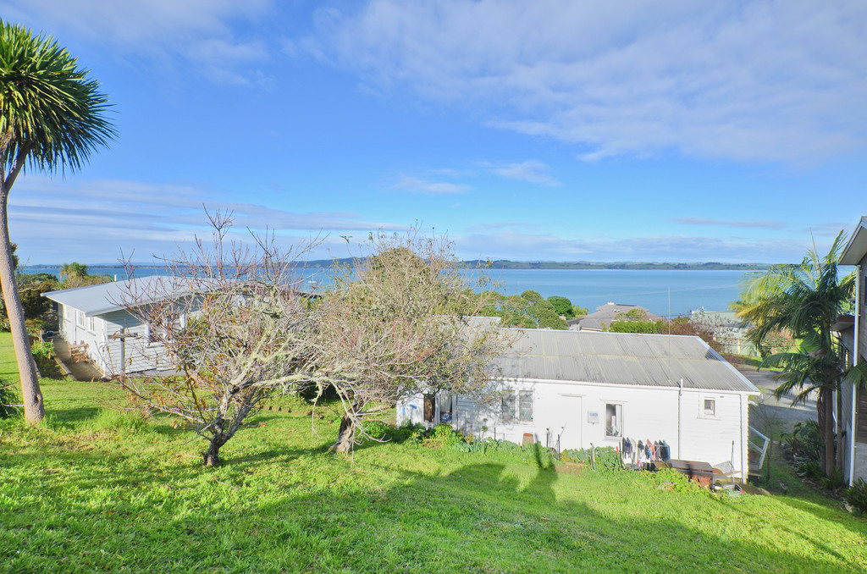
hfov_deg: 100.5
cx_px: 434
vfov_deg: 77.1
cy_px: 287
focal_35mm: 15
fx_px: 360
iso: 200
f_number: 9
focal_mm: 10
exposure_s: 1/250
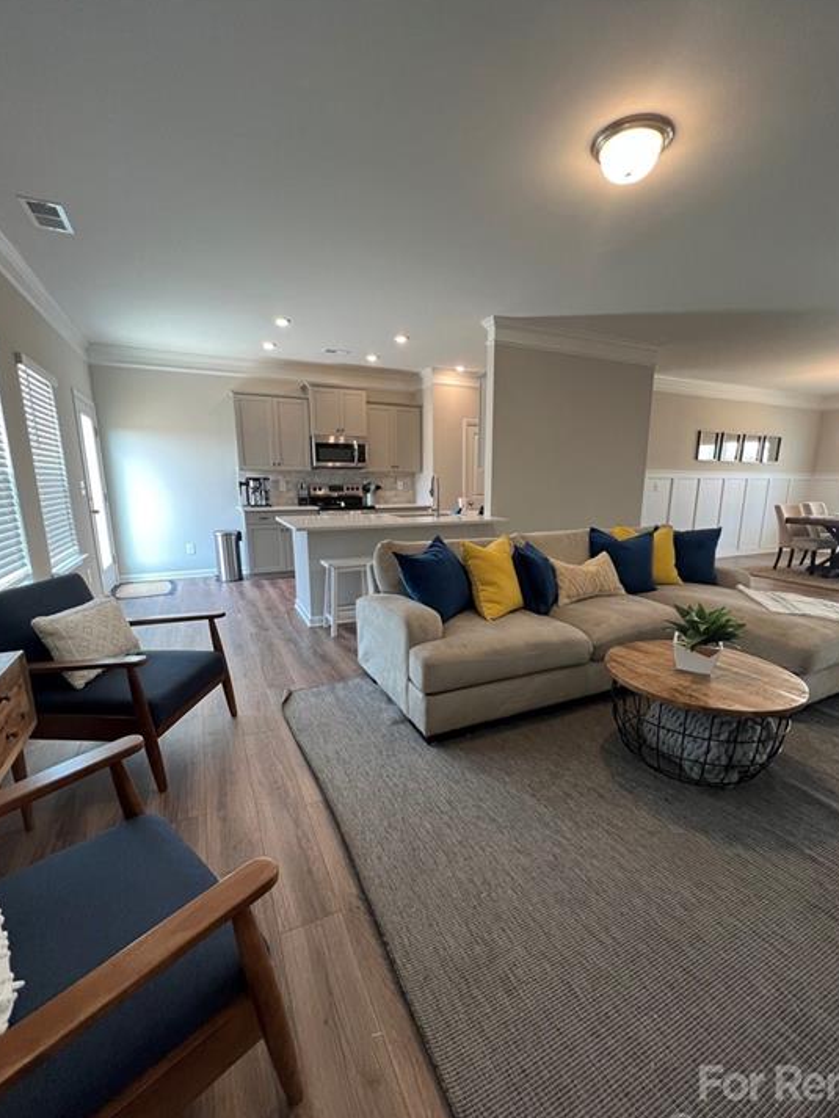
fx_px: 452
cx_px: 434
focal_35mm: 14
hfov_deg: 85.7
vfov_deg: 101.9
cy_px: 591
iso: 160
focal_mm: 1.57
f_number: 1.8
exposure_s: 1/60
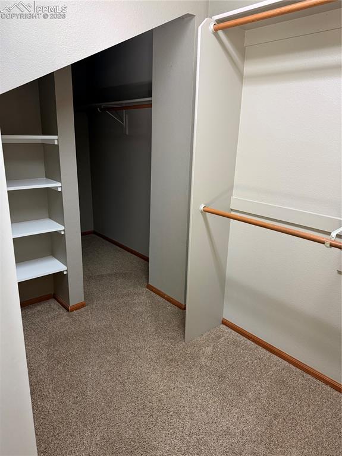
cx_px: 171
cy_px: 228
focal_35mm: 24
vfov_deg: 71.6
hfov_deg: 56.8
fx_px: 317
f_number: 1.78
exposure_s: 1/60
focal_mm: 6.76
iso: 250
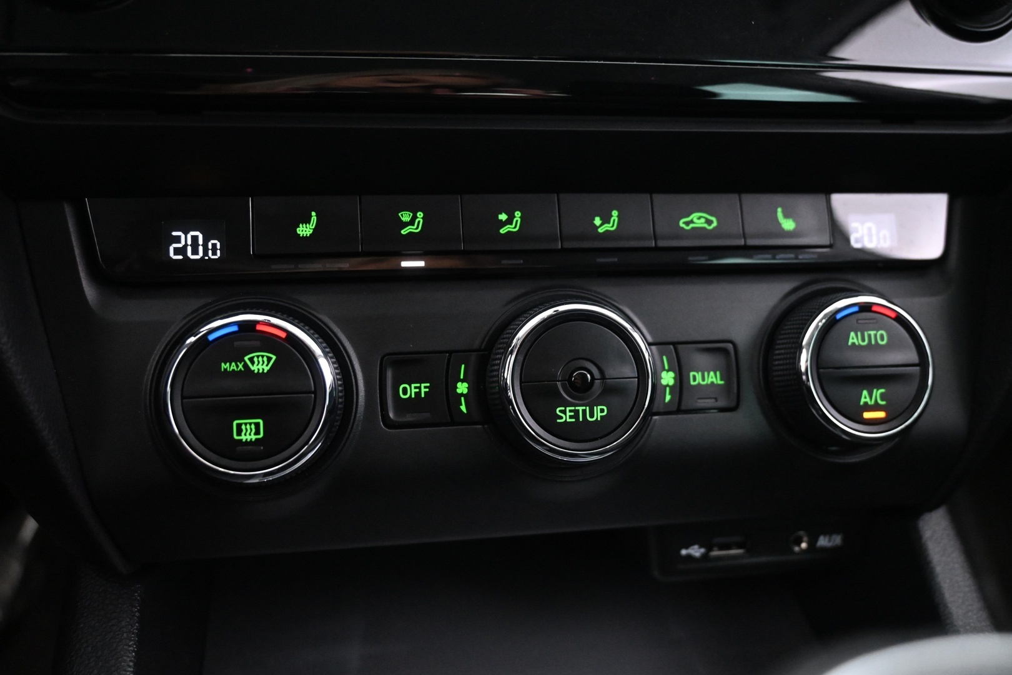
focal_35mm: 31
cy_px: 338
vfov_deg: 42.6
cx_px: 506
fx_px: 864
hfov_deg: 60.7
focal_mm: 20.5
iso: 4500
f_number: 3.8
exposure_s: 1/30
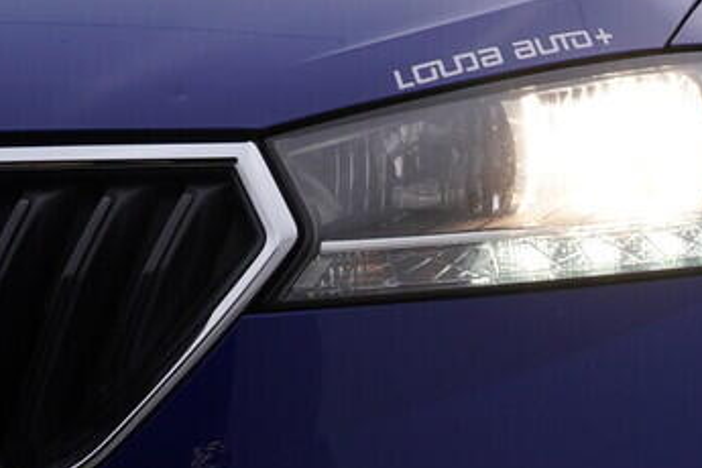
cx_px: 956
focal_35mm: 107
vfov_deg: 12.7
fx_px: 2086
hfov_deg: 17.7
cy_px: 461
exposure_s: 1/125
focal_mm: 24
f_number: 5
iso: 125
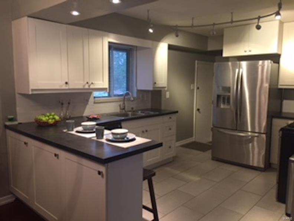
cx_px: 147
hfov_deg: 61.7
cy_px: 110
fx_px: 246
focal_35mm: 29
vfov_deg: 48.2
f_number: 2.2
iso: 125
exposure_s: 1/30
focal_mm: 4.15
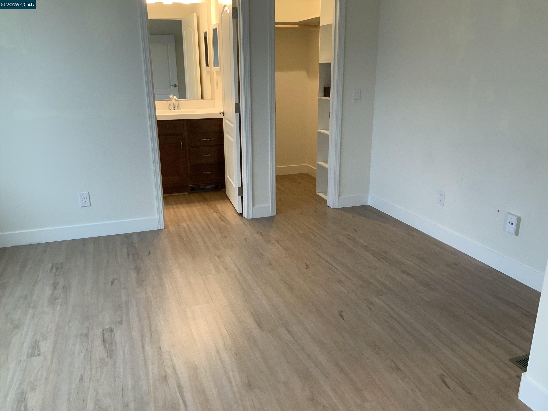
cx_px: 274
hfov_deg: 61.7
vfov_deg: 48.2
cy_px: 206
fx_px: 459
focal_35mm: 29
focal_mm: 3
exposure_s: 1/60
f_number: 1.8
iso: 100
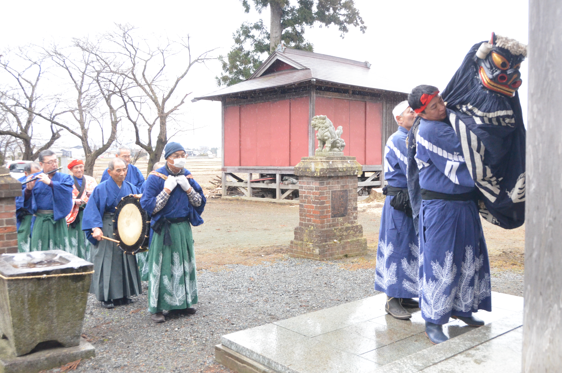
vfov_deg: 39.8
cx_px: 281
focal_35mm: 33
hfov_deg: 57.3
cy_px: 186
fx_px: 514
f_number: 5
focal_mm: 22
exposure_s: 1/320
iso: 2800
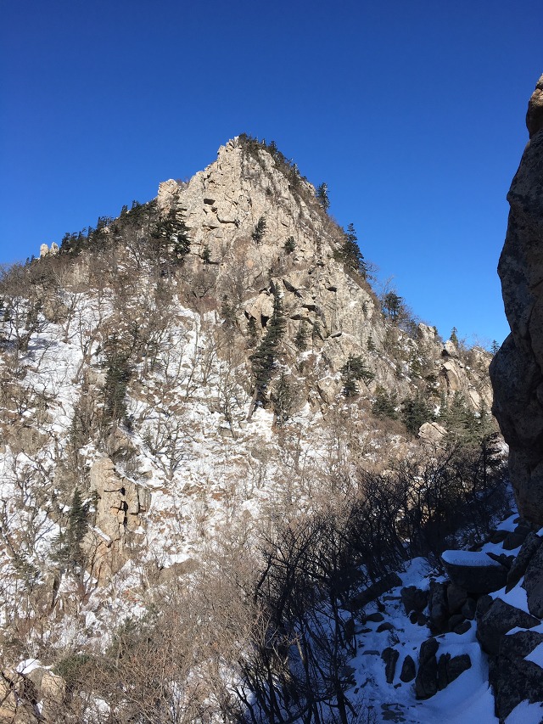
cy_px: 362
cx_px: 272
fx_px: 606
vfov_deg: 61.7
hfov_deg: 48.2
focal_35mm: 29
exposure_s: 1/1972
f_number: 2.2
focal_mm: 4.15
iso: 25
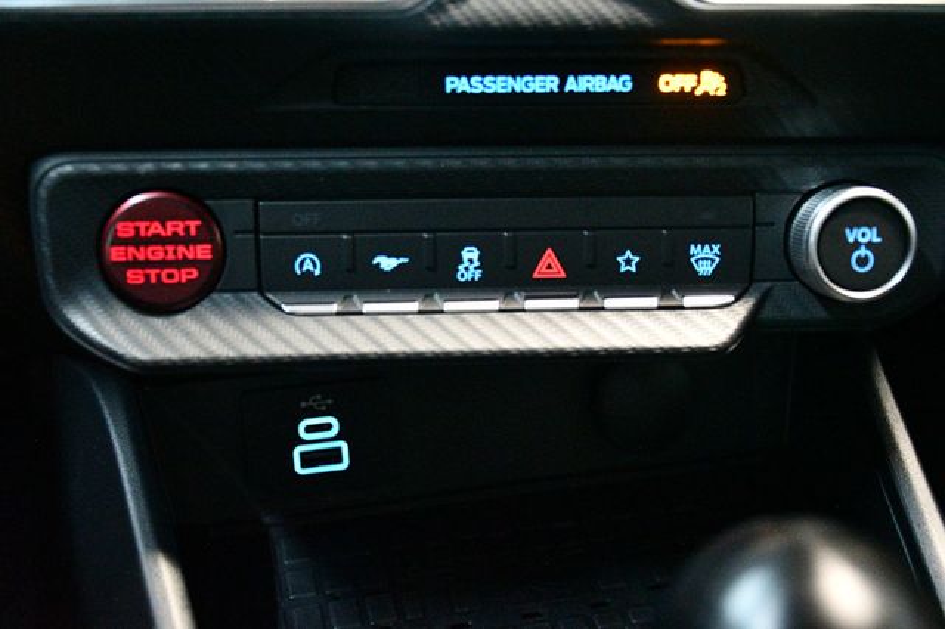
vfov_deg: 28.0
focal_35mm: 48
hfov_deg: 41.1
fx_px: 1259
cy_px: 314
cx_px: 472
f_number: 4
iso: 12800
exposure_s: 1/60
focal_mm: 32
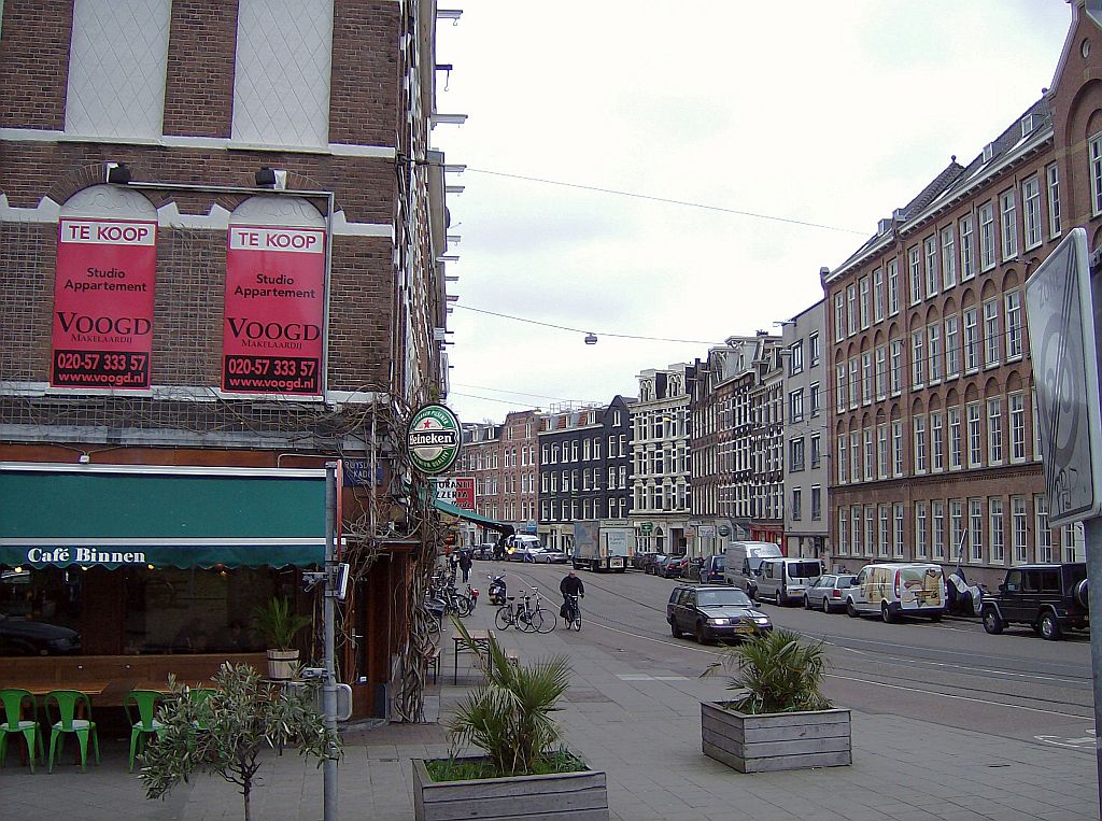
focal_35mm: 36
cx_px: 551
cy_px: 410
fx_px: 1143
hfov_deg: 51.5
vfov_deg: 39.5
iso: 100
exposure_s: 1/251
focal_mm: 6
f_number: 2.8
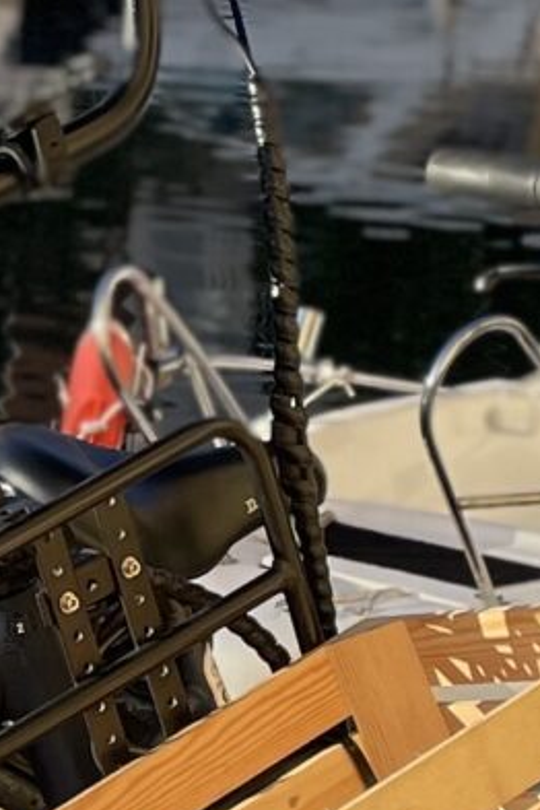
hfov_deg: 7.7
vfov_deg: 11.7
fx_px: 3960
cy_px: 577
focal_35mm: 176
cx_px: -270
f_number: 1.6
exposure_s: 1/1531
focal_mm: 4.2
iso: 50
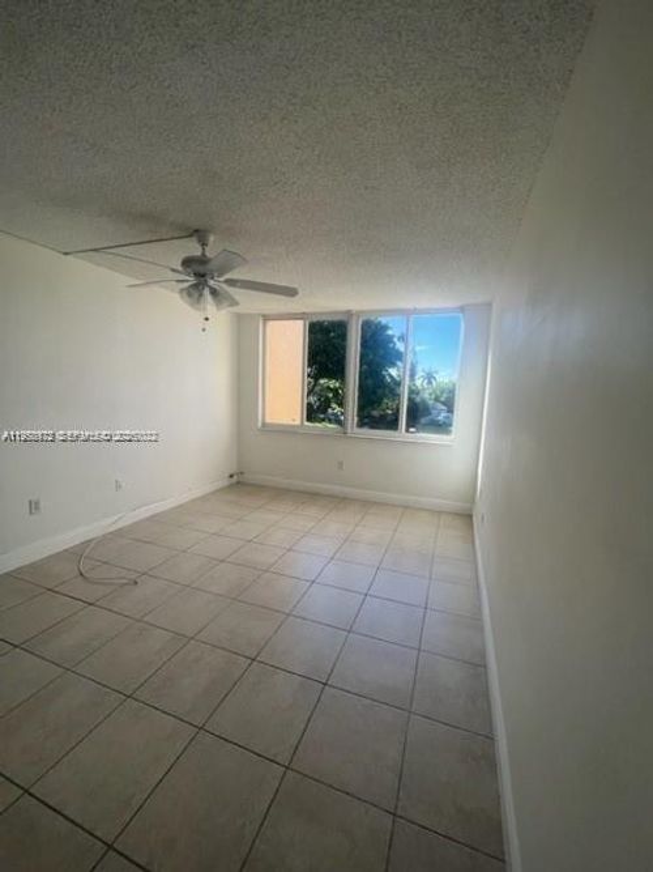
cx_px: 326
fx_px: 327
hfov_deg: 89.9
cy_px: 436
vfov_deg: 106.2
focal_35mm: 13
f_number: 1.8
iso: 32
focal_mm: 1.57
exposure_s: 1/304
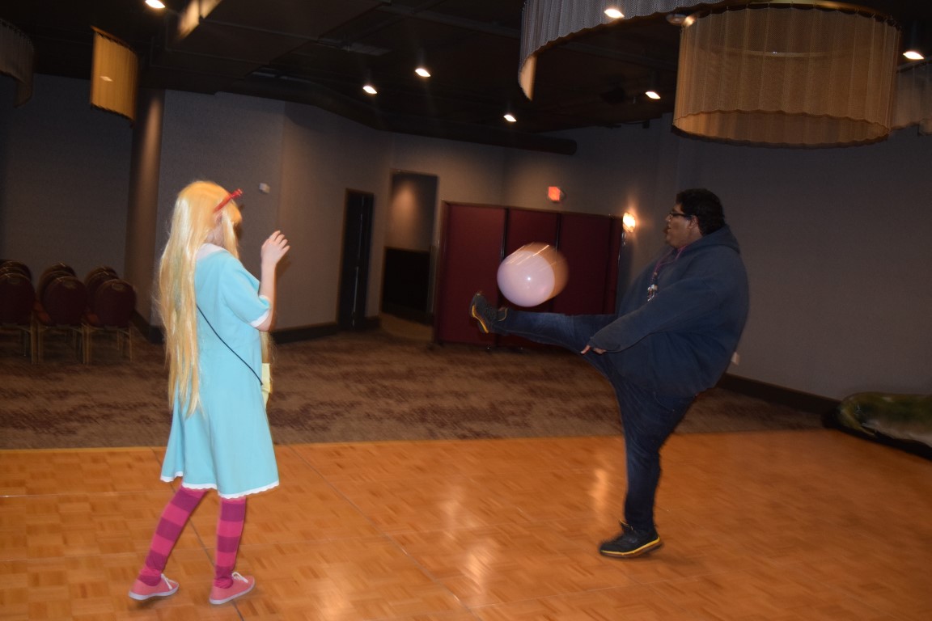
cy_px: 310
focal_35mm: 34
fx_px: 893
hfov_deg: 55.1
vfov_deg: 38.4
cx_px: 466
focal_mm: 23
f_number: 3.8
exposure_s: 1/60
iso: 1800
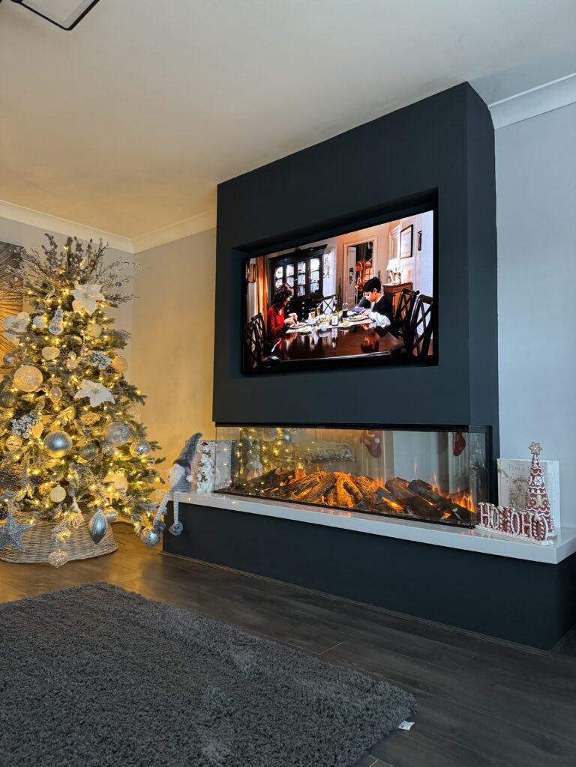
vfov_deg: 71.6
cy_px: 384
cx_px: 288
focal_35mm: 24
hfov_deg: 56.8
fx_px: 532
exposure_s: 1/40
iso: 1000
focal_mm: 6.86
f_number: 1.78
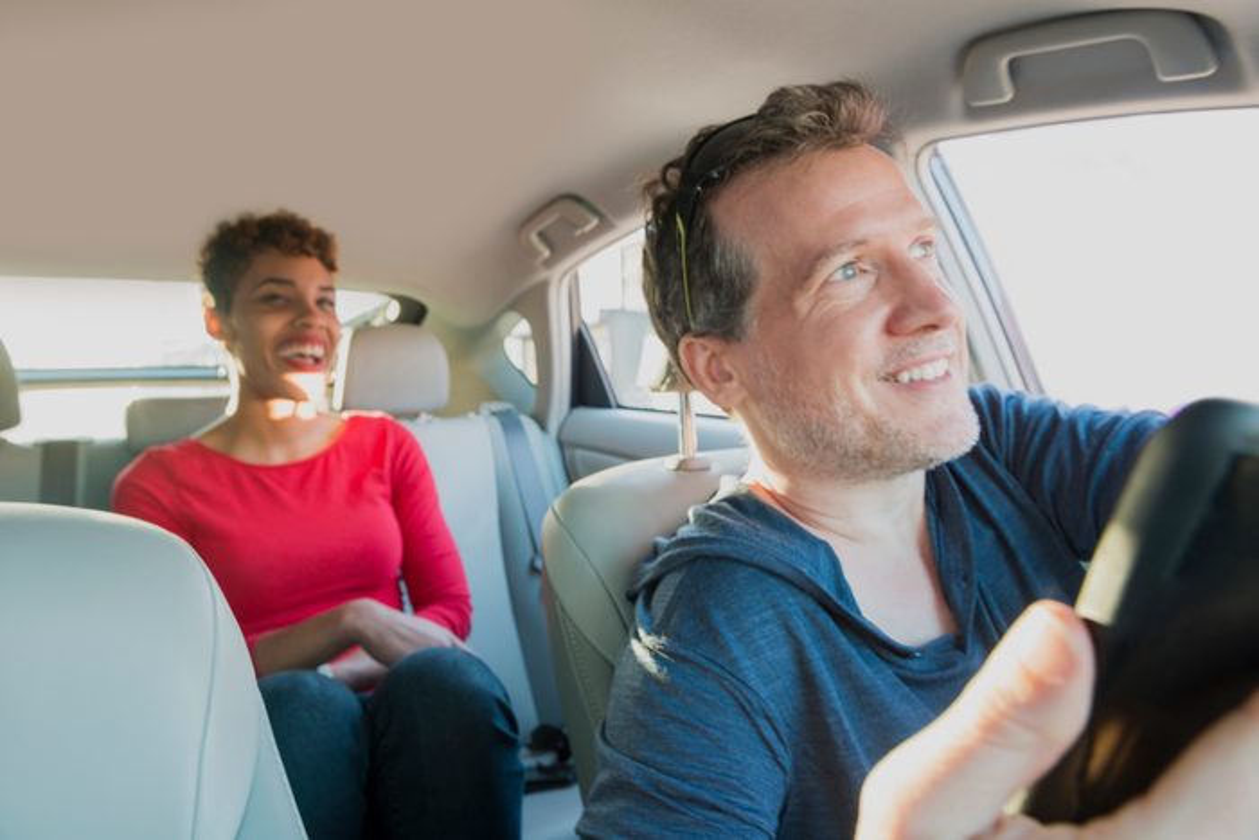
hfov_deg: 73.7
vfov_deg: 53.2
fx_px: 839
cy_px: 420
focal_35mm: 24
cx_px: 630
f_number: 8
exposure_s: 1/20
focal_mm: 24
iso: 500
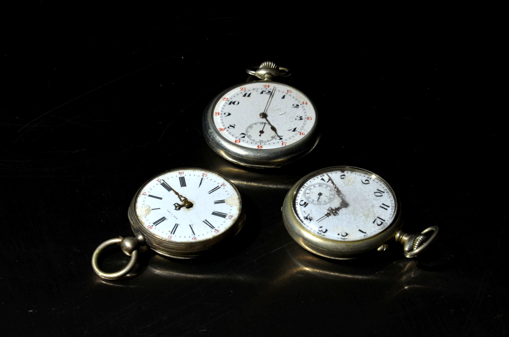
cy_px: 168
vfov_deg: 8.1
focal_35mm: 168
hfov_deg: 12.3
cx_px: 254
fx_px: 2370
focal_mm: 112
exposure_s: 1/3
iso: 100
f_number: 14
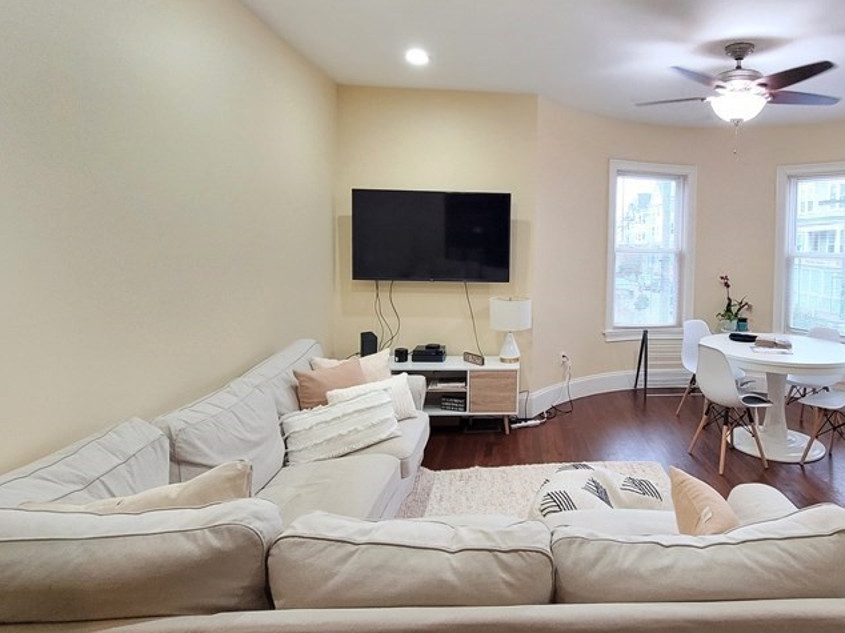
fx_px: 512
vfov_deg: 63.1
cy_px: 269
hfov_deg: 76.9
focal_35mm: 21
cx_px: 552
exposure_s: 1/59
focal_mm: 1.74
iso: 320
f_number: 2.2
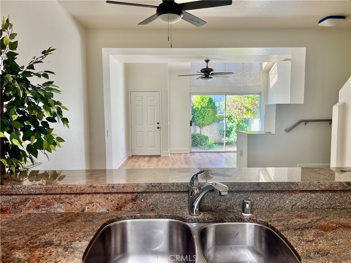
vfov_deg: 53.1
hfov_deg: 67.3
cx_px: 176
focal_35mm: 26
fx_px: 264
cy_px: 132
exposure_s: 1/120
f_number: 1.5
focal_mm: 5.7
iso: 40
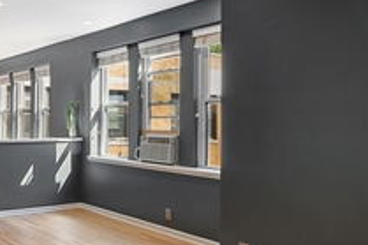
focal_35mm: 39
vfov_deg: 34.1
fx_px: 398
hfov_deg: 41.5
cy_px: 115
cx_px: -18
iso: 200
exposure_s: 1/2
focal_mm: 17
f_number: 8
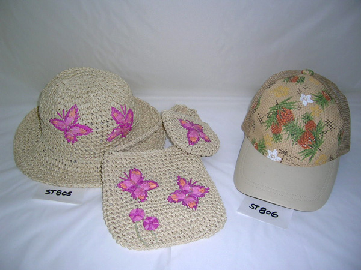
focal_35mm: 35
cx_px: 180
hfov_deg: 52.6
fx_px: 365
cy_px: 135
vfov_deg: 40.7
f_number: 2.8
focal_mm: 5.4
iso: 50
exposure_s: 1/60.1
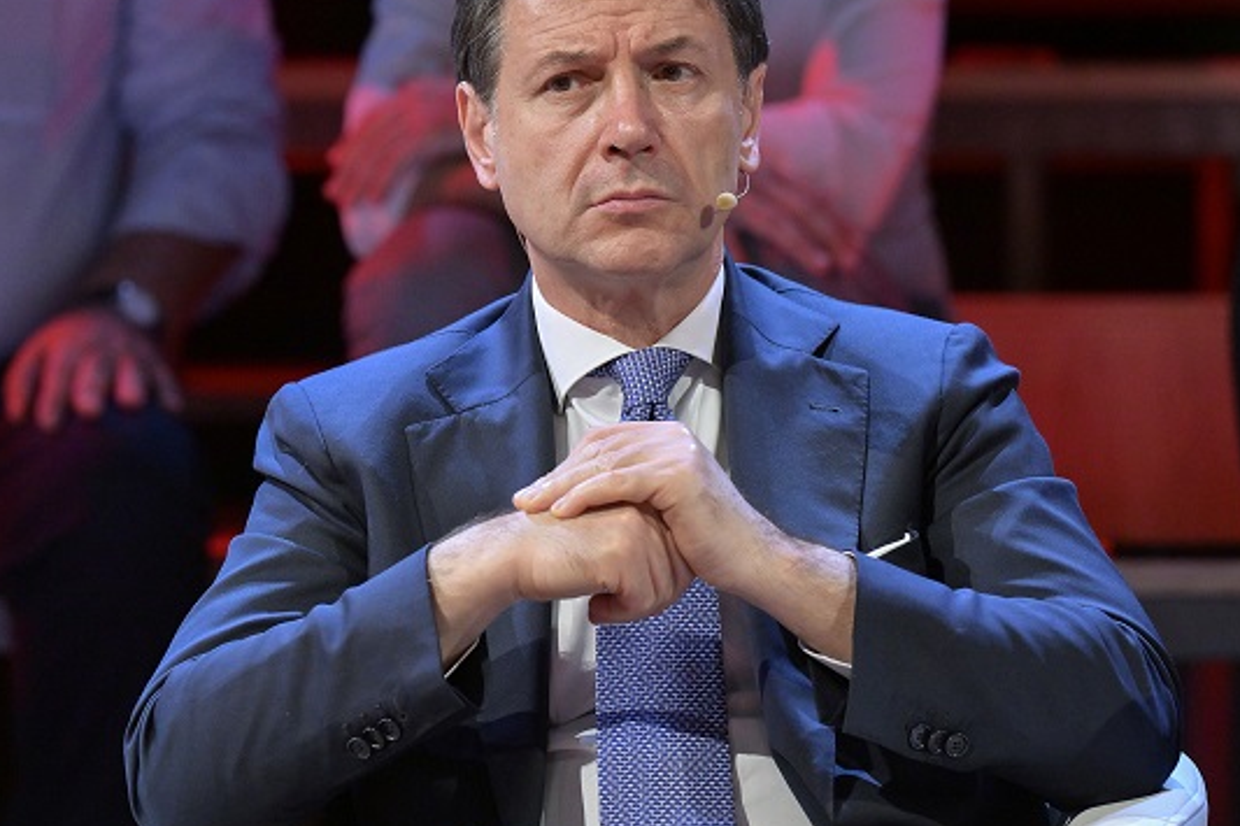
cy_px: 399
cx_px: 584
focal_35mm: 300
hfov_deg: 6.9
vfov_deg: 4.6
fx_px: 10330
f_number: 4
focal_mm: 200
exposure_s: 1/320
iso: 3200
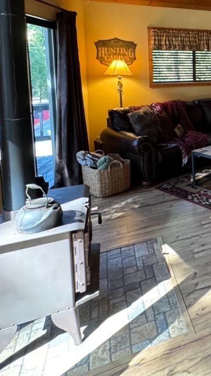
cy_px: 92
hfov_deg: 29.0
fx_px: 318
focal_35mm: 32
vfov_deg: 57.8
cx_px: 281
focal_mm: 2.22
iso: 320
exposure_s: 1/60
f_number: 2.2
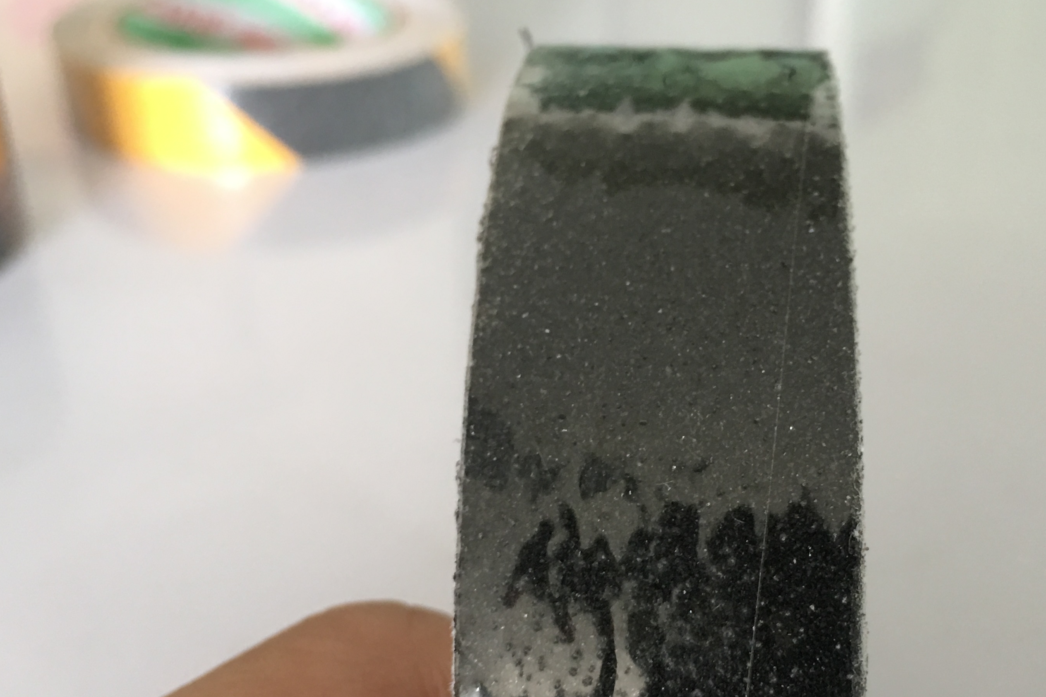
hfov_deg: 43.3
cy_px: 482
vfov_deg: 29.6
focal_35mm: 45
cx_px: 654
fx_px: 1308
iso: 50
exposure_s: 1/17
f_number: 2.2
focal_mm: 4.15
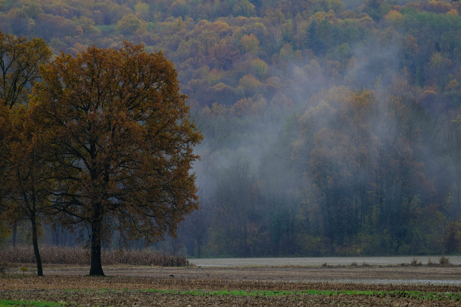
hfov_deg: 7.5
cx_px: 230
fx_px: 3496
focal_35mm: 273
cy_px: 154
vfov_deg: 5.0
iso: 400
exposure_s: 1/125
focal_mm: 181.9
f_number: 6.4
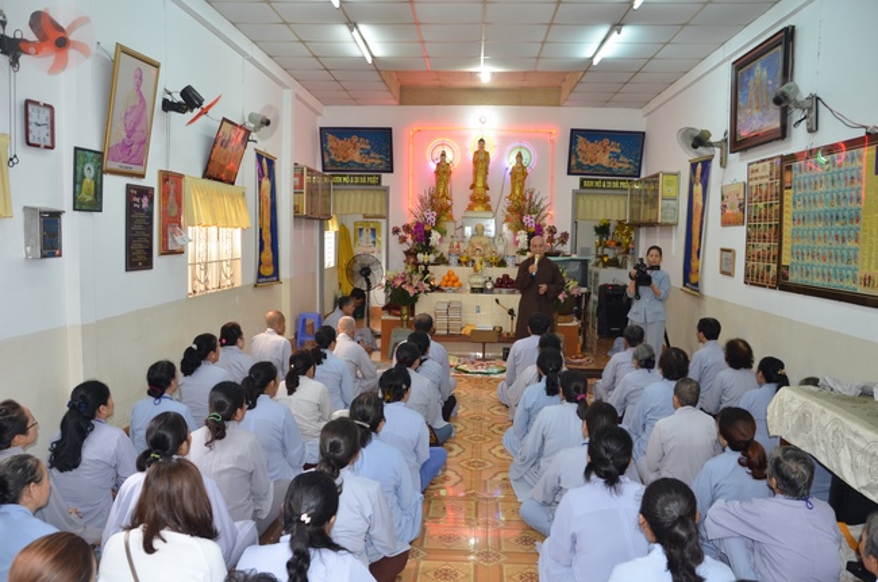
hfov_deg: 67.5
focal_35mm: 27
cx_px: 439
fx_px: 657
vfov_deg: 47.8
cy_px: 291
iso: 640
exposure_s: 1/60
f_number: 4.5
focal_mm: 18
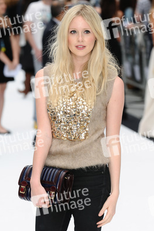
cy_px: 114
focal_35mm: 161
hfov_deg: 8.6
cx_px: 78
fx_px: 1030
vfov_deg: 12.8
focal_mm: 105
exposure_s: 1/160
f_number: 4
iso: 320
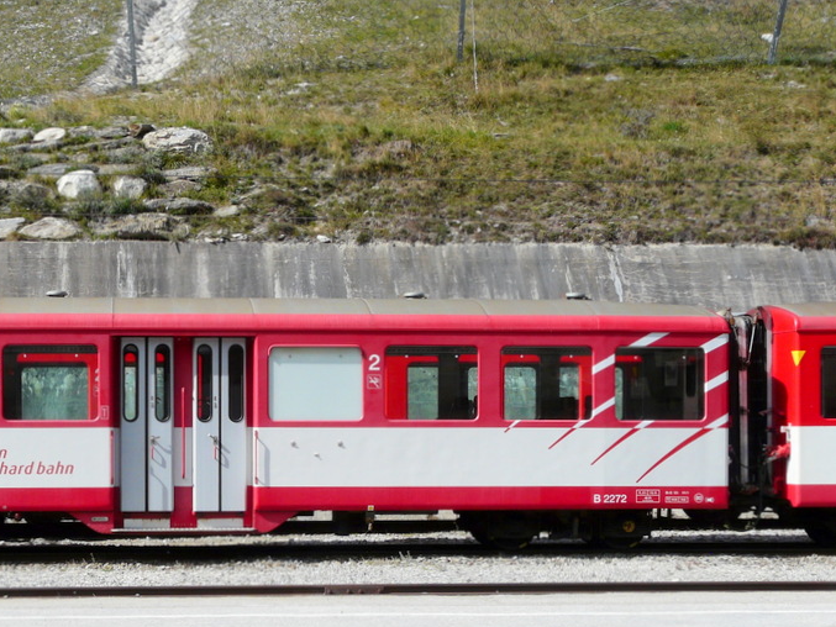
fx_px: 1570
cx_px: 226
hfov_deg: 29.4
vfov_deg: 22.5
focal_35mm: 65
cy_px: 422
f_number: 5.6
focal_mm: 7.2
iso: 100
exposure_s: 1/320
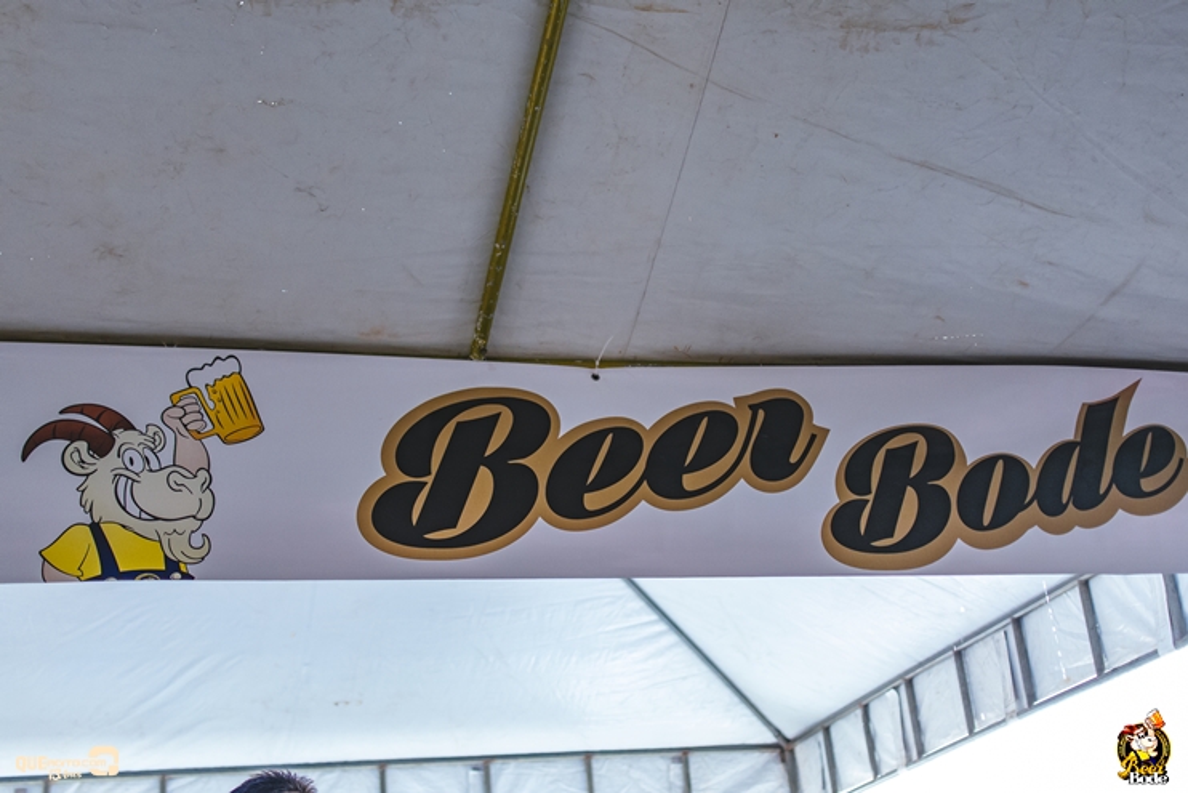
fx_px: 1733
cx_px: 594
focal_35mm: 52
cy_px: 396
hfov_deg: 37.8
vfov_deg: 25.8
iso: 1600
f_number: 2
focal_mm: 35
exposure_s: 1/250
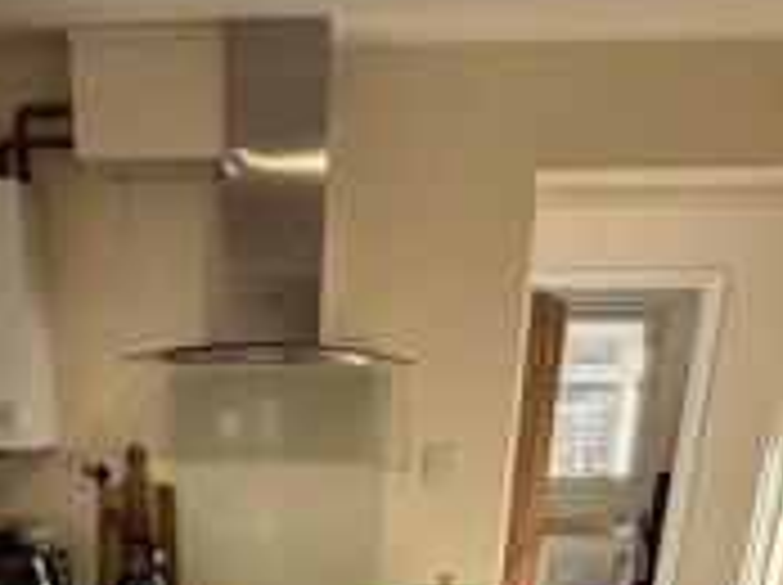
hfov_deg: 40.0
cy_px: 916
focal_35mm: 47
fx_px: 1062
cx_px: 263
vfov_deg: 23.5
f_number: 2.2
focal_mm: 2.22
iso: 100
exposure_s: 1/99
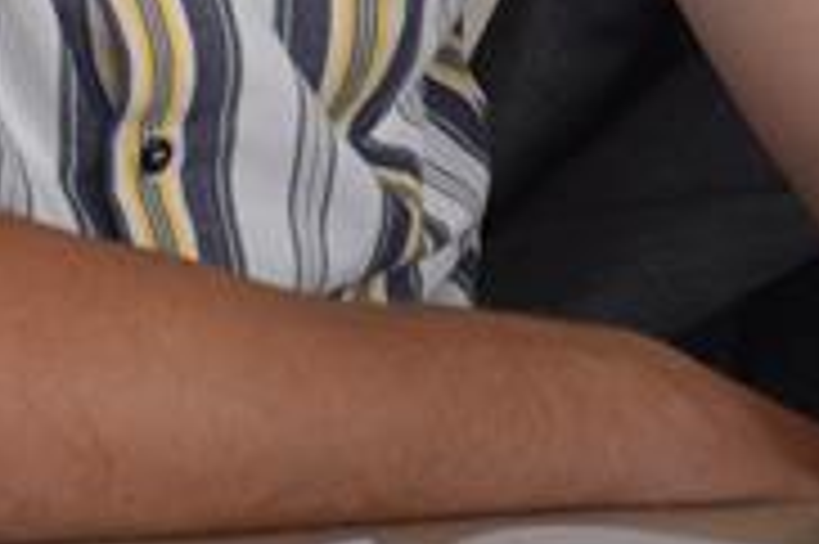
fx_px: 7182
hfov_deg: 6.3
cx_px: -1017
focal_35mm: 316
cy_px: -537
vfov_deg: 4.3
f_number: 4.5
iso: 400
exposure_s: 1/60
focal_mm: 40
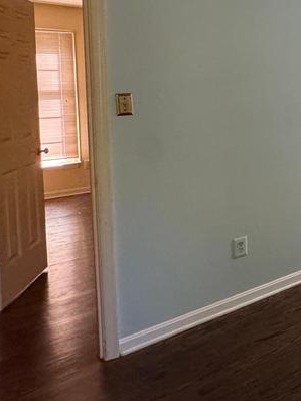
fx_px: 417
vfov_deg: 49.8
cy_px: 113
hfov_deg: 27.8
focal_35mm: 36
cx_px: 446
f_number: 2.2
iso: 320
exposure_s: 1/120
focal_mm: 2.22
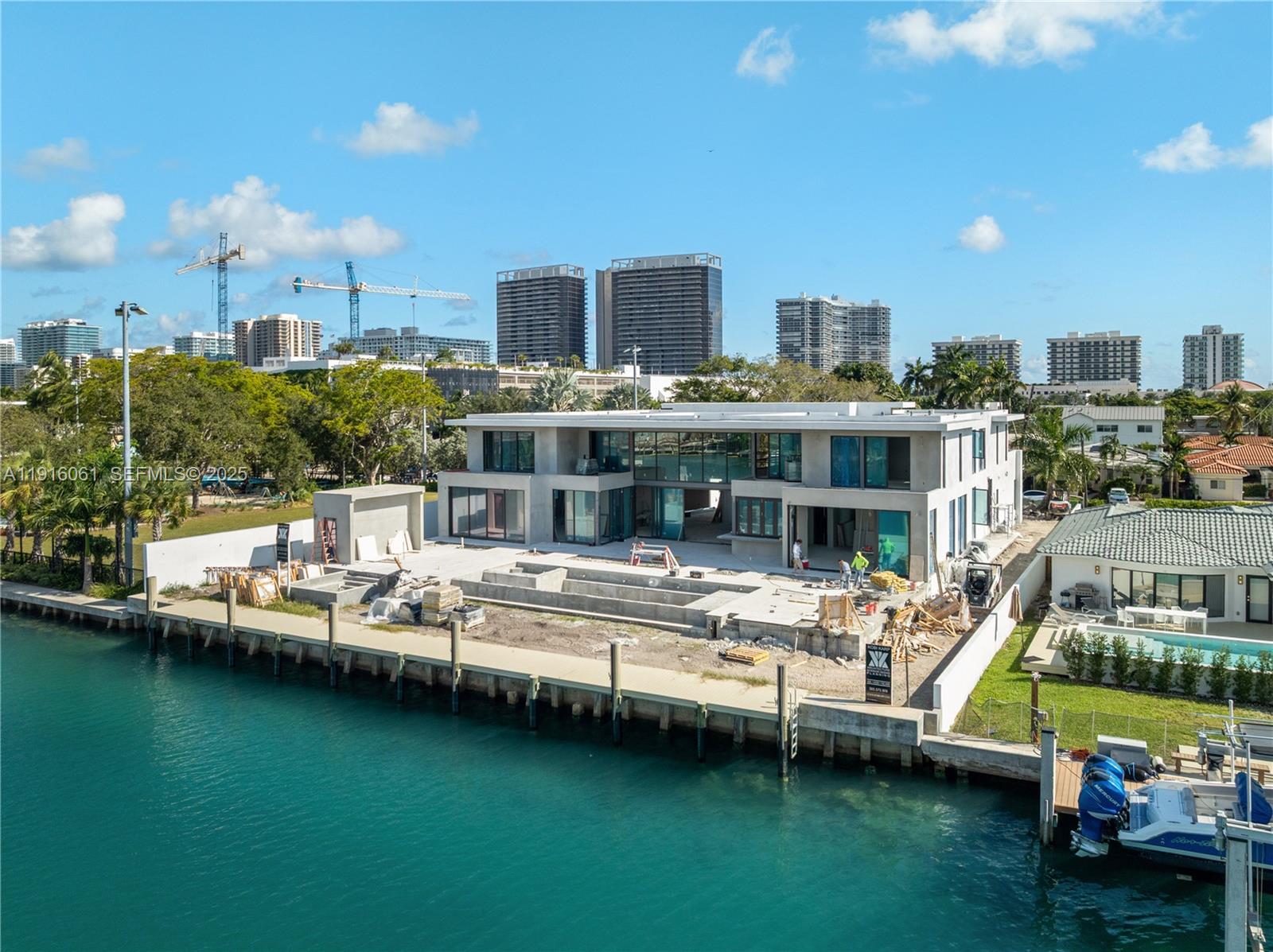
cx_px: 636
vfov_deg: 56.7
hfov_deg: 71.6
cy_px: 476
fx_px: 882
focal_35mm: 24
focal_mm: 12.29
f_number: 2.8
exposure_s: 1/1250
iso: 140
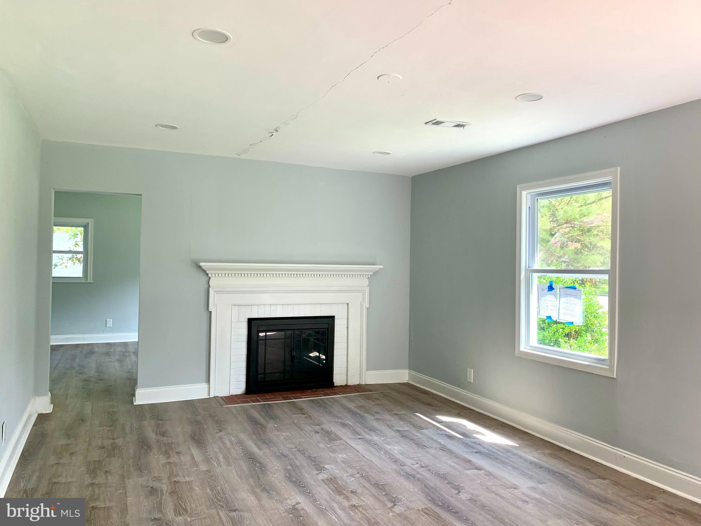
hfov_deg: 67.3
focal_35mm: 26
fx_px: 527
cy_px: 263
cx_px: 350
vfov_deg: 53.1
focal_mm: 4.25
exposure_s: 1/121
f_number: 1.8
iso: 50
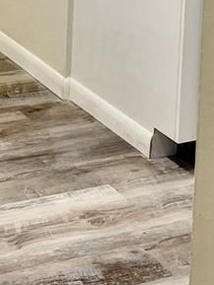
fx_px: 890
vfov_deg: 16.0
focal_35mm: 108
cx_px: -124
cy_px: -190
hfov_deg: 12.9
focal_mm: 5.1
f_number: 1.6
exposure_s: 1/120
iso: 50
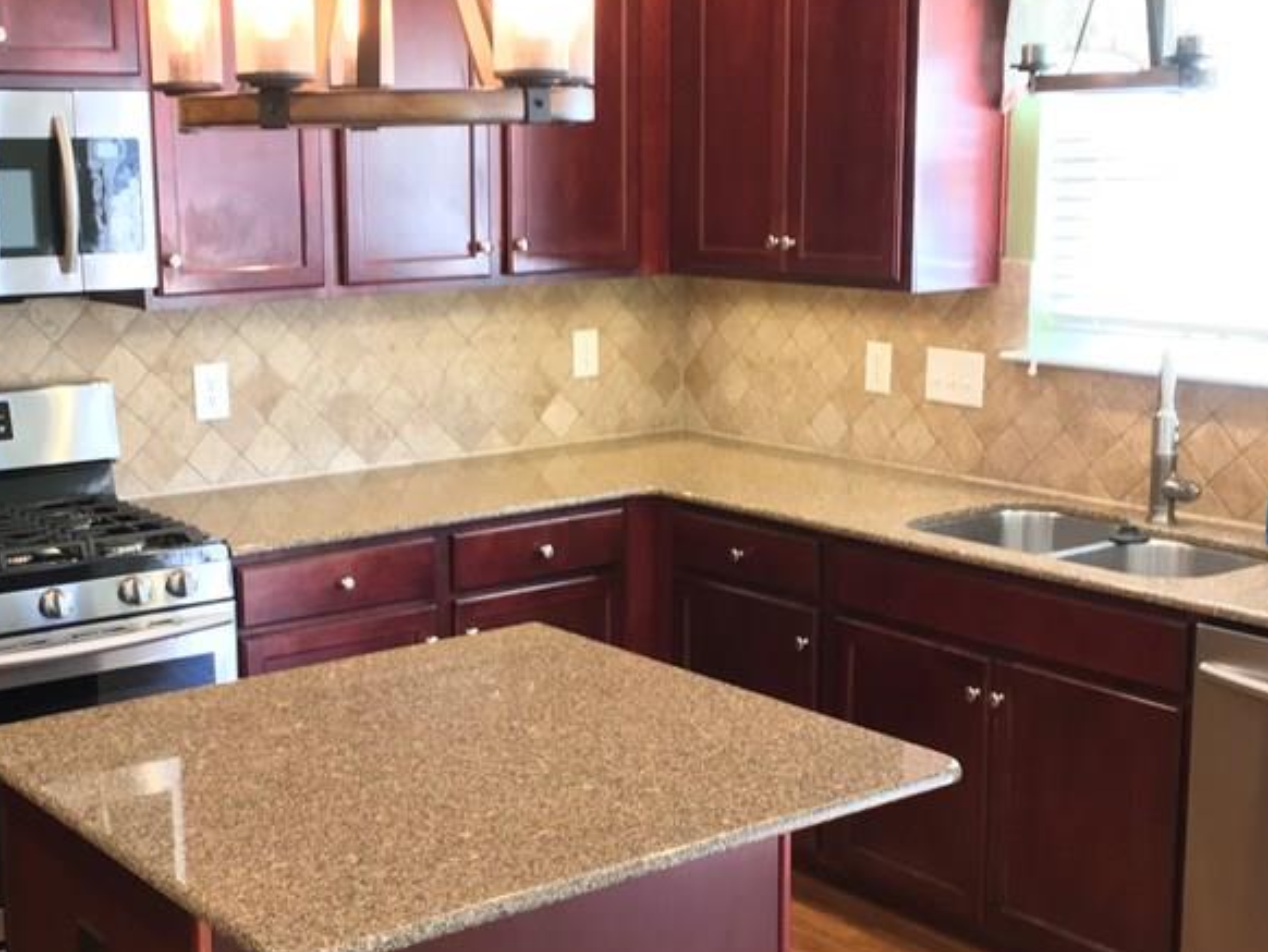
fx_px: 1869
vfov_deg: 28.6
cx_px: 534
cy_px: 495
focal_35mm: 51
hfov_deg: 37.4
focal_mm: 4.15
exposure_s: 1/30
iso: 160
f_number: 2.2
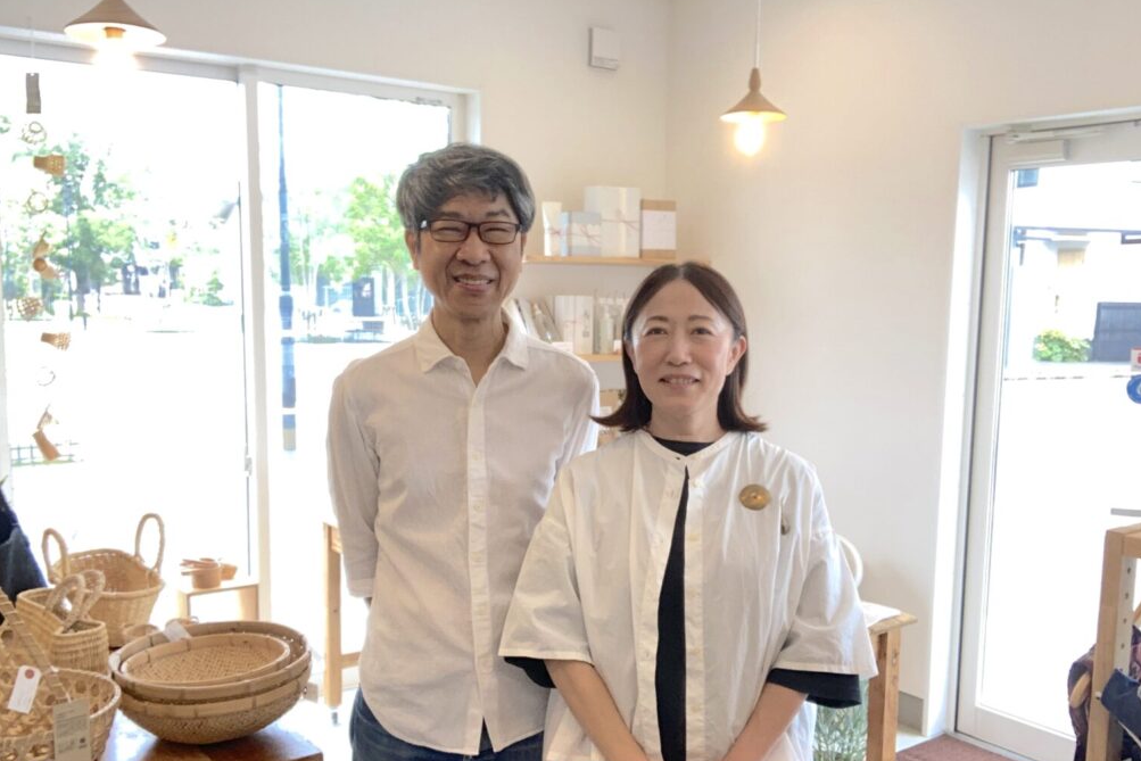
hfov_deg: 55.8
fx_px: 1078
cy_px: 425
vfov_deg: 38.8
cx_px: 563
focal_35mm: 34
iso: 50
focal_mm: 2.87
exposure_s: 1/60
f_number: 2.2
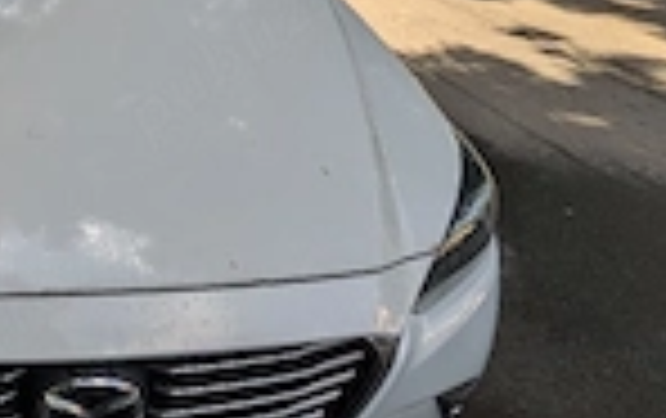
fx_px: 727
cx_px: 14
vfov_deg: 31.3
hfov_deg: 43.0
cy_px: 81
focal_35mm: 40
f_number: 2.2
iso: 43
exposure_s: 1/625
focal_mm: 1.83
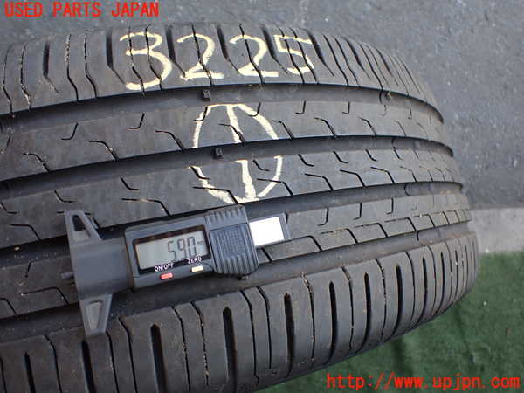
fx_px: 454
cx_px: 262
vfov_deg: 46.8
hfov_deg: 60.0
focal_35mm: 30
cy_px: 196
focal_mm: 5.4
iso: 160
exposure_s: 1/125
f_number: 2.3
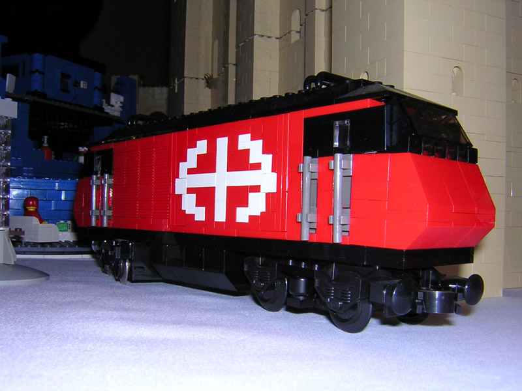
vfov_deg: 39.7
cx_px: 261
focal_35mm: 36
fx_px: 543
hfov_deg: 51.4
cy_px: 196
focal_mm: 4.7
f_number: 5.2
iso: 100
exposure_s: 1/60.1
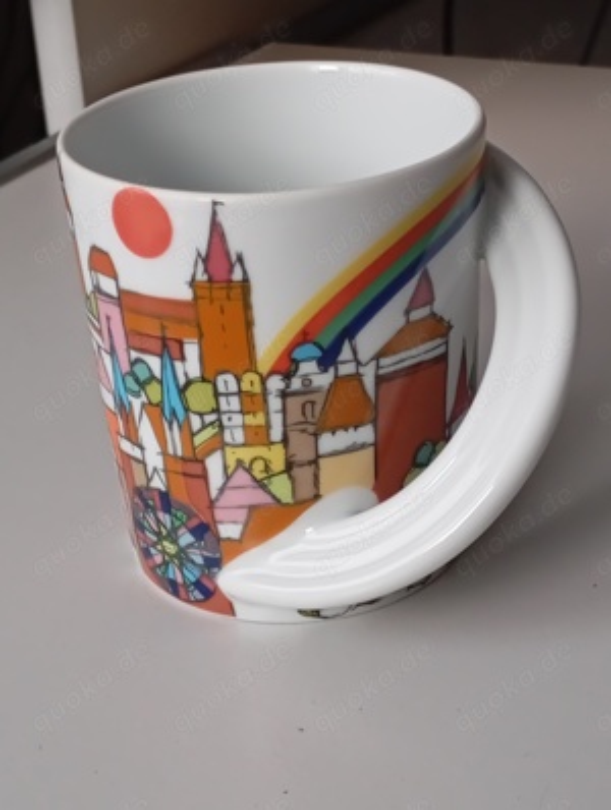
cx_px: 306
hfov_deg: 21.4
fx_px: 1619
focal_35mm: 69
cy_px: 405
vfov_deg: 28.1
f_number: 1.8
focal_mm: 4.27
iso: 403
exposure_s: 1/50
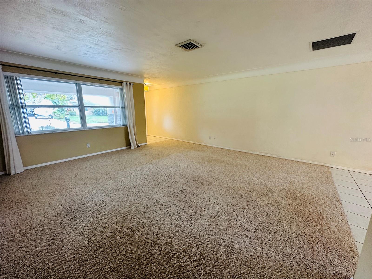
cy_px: 140
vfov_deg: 85.7
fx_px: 150
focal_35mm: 14
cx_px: 186
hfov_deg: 102.1
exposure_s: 1/120
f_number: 2.2
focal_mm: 2.22
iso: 200
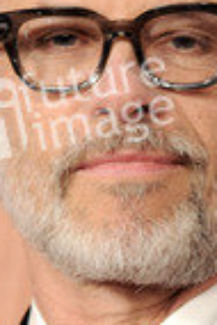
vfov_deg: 3.7
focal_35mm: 562
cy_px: 227
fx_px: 5069
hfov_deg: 2.5
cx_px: 124
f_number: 6.3
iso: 2000
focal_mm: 200
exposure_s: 1/125
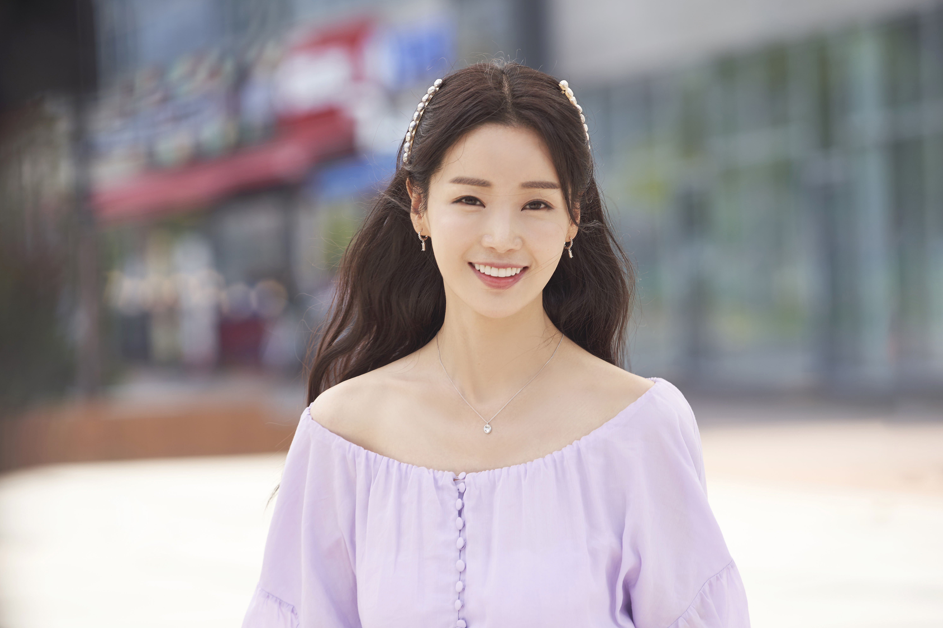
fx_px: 4217
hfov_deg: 12.8
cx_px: 474
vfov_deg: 8.5
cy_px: 314
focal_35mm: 161
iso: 100
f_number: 4.5
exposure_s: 1/250
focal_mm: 160
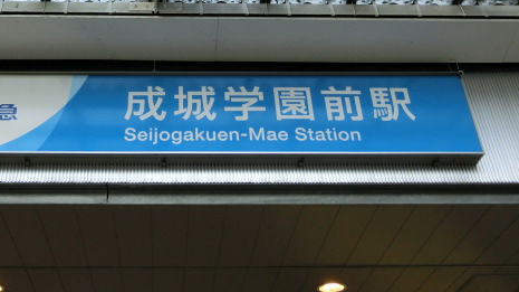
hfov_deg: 40.1
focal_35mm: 51
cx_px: 170
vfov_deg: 23.2
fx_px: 701
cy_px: 68
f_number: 3.9
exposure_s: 1/125
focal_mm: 6
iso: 200
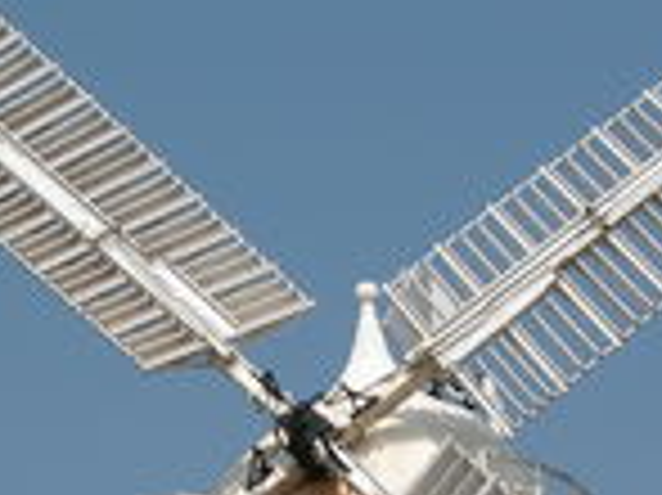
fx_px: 3650
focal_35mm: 191
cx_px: 315
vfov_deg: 7.7
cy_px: 490
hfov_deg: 10.4
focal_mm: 17.8
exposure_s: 1/522
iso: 100
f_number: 7.4
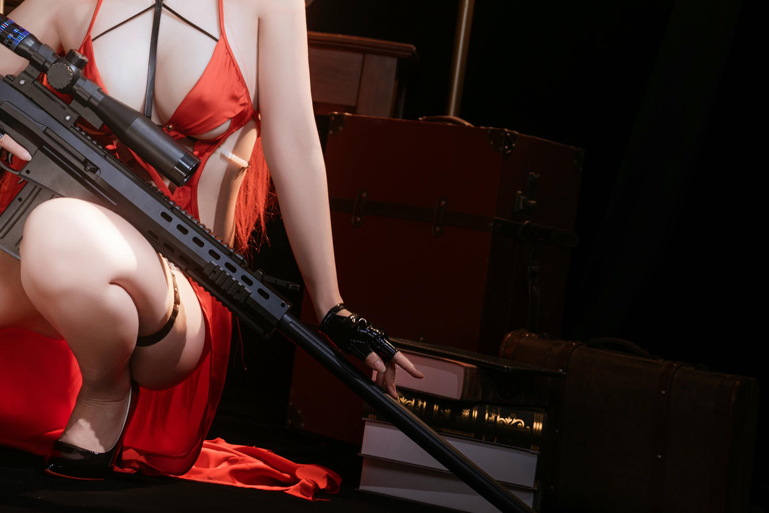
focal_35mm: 80
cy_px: 19
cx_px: 12
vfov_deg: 16.8
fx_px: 1709
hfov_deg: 24.3
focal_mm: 40
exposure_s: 1/80
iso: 640
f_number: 4
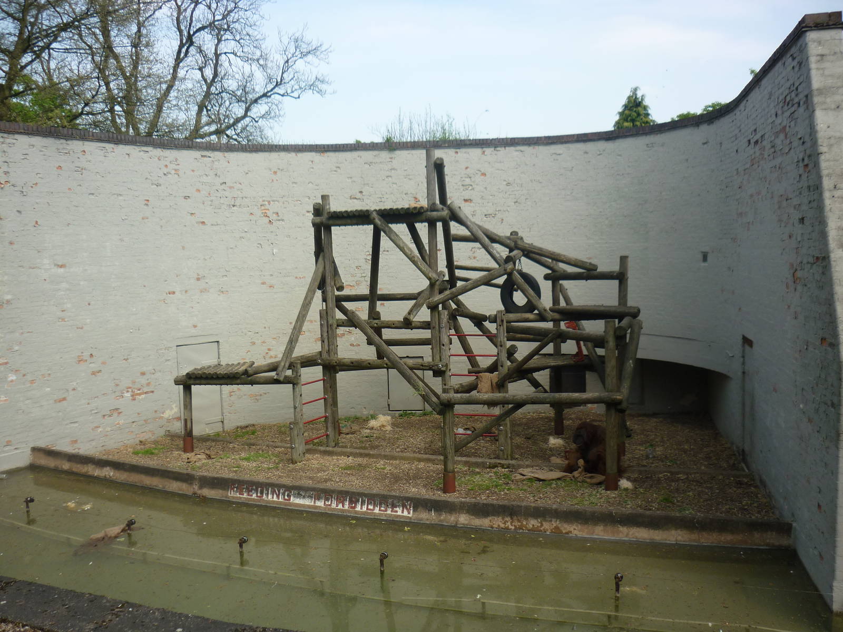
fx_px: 804
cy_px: 316
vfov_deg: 42.9
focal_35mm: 33
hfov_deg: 55.4
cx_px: 422
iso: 80
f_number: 2.8
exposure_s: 1/640
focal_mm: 5.5
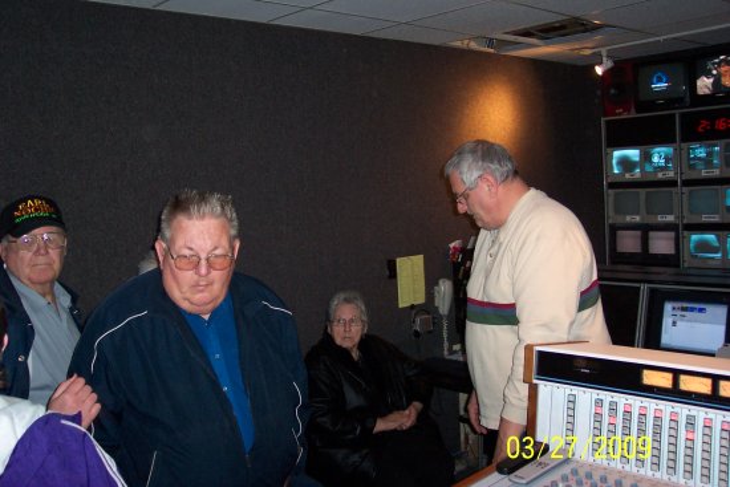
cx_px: 365
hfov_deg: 50.7
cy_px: 244
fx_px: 771
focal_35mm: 38
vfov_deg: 35.1
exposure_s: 1/30
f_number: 2.8
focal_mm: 8
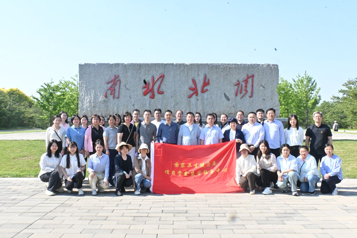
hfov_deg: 57.2
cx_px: 178
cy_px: 119
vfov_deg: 40.0
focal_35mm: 33
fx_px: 327
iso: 3200
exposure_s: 1/400
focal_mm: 22
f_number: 25
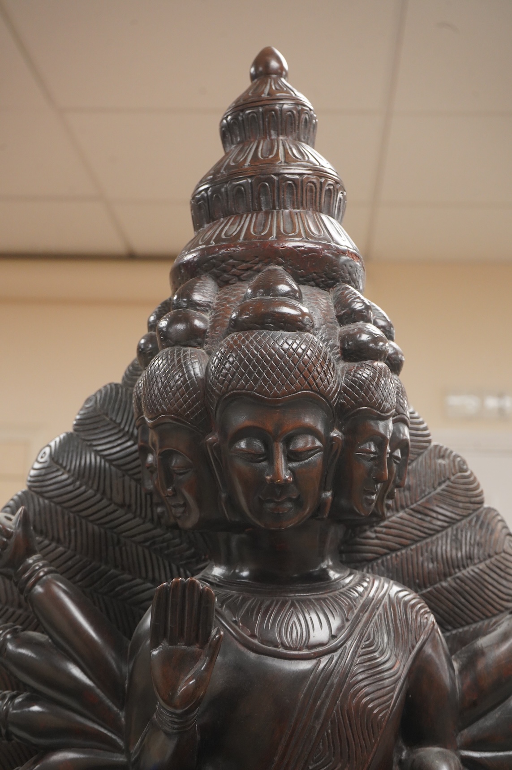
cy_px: 385
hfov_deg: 21.5
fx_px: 1346
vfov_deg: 31.9
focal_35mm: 63
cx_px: 256
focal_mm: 63
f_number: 8
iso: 3200
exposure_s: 1/100
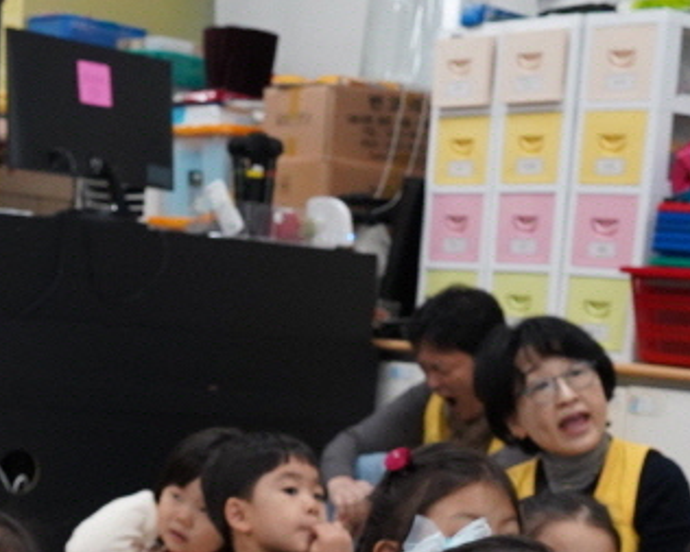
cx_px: 369
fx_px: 2186
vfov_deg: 13.7
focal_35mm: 107
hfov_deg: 17.9
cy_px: 761
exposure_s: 1/100
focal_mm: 30
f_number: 6.3
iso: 2500
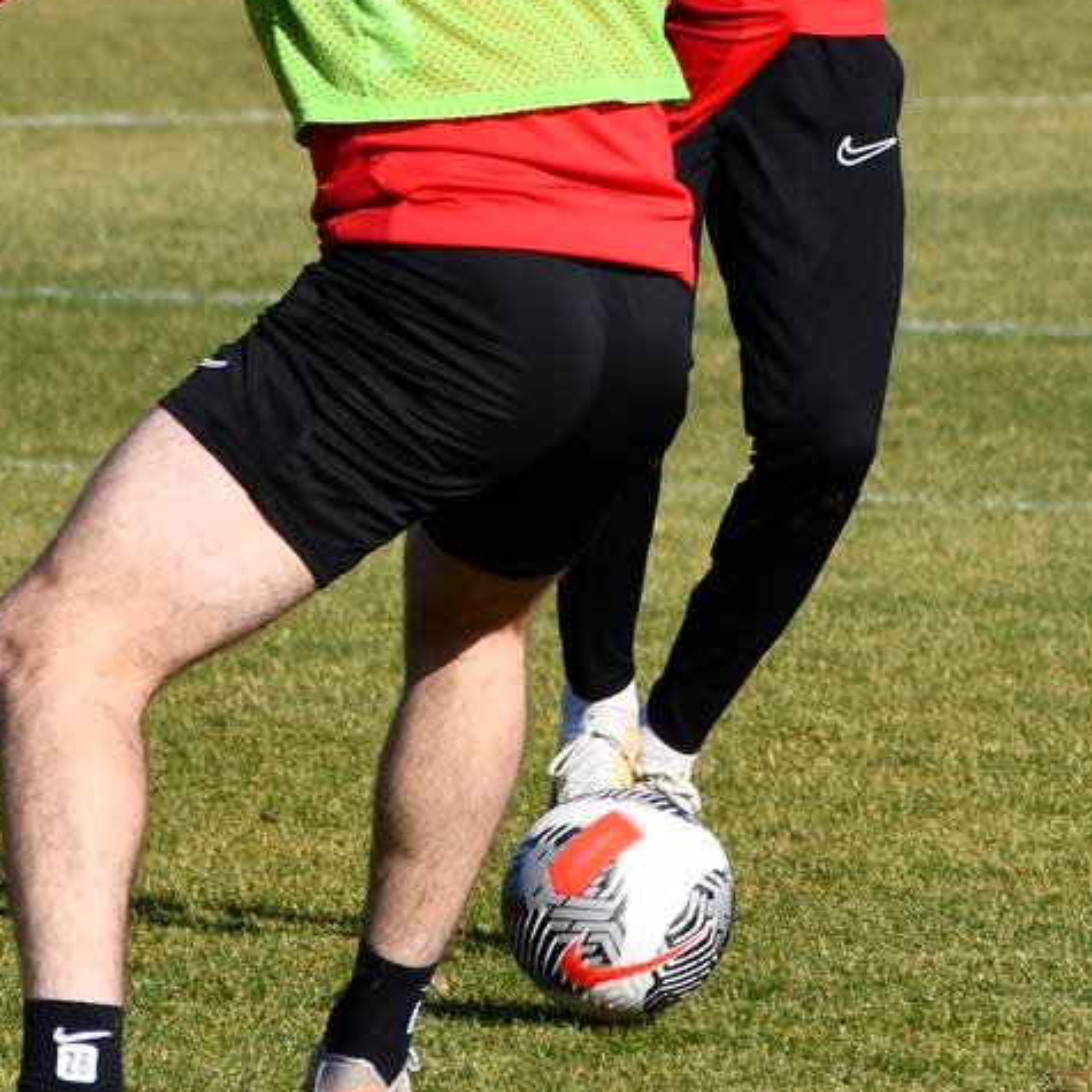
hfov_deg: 1.9
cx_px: 168
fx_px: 32121
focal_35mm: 900
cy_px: 97
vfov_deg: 1.9
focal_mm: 175
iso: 125
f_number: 8
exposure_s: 1/500
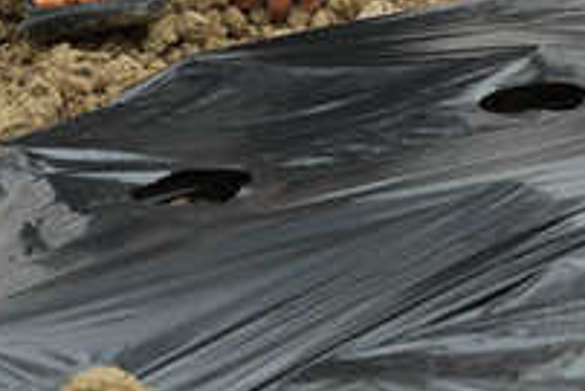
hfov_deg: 9.8
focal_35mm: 204
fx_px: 3317
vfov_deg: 6.5
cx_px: 814
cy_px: -401
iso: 200
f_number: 5.6
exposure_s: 1/100
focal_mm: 48
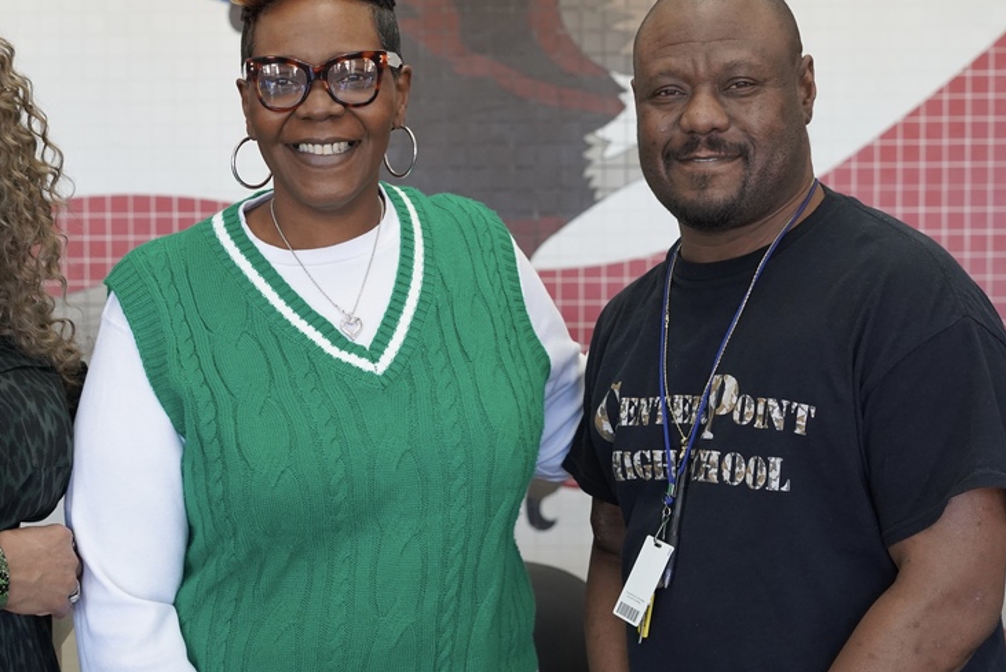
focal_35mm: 70
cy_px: 331
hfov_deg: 28.6
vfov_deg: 19.5
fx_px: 1957
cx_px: 315
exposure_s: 1/160
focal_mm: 50
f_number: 4
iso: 3200
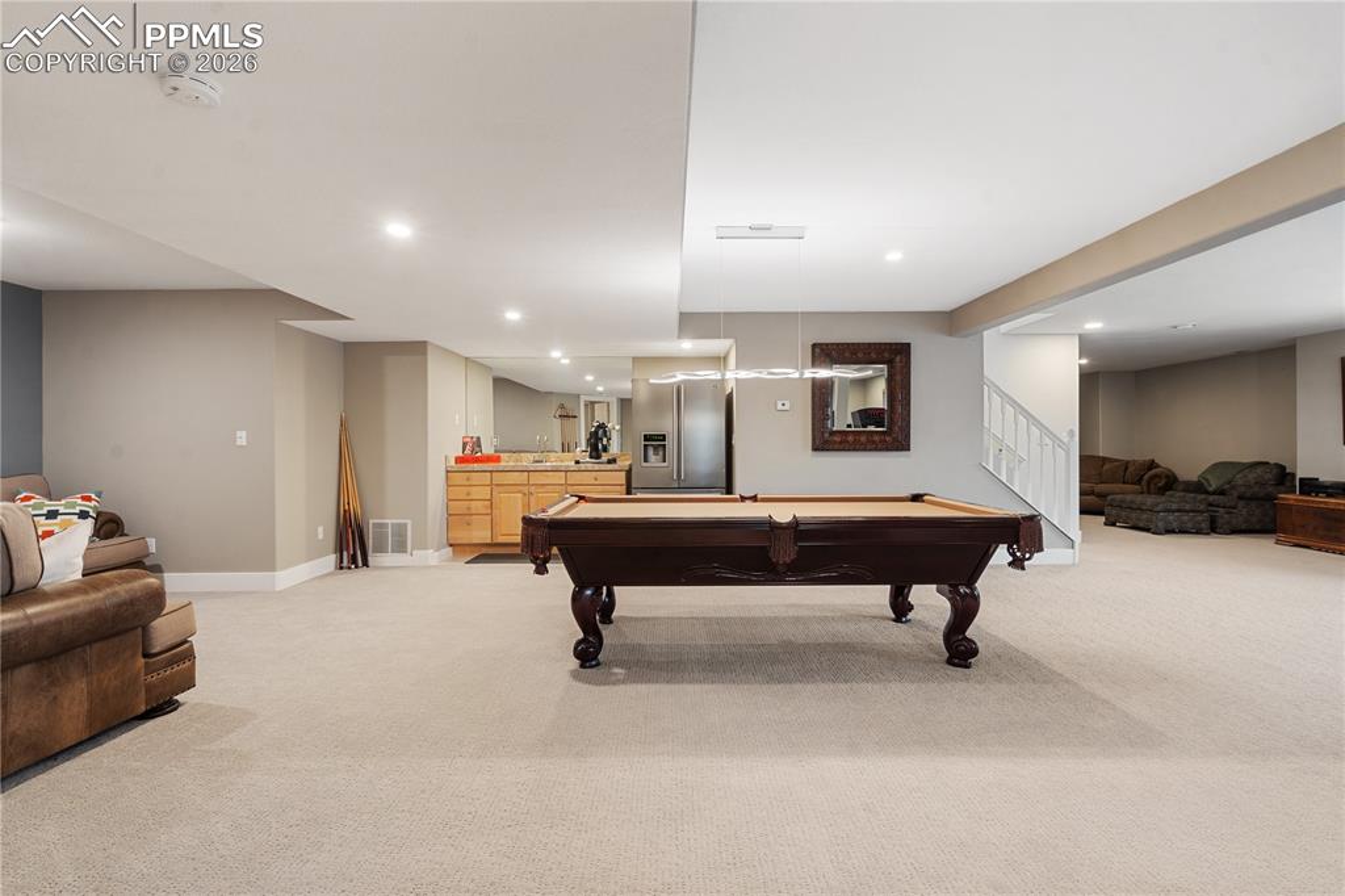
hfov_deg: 96.8
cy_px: 448
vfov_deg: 73.7
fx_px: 598
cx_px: 672
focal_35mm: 16
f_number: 8
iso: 200
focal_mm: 16
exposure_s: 2
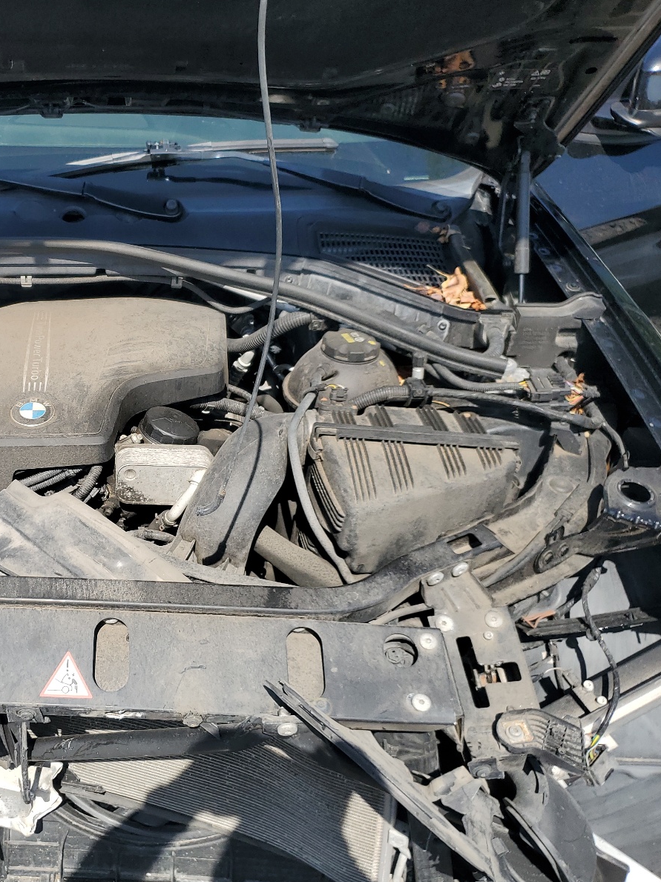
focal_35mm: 35
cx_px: 86
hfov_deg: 38.3
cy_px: 441
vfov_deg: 52.6
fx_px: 892
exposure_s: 1/2000
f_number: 1.5
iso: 50
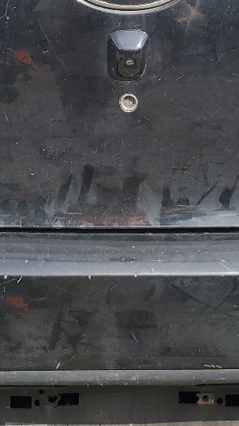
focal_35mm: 84
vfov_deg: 25.2
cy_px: 155
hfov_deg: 14.4
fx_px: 948
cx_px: 140
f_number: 1.5
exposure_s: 1/1429
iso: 50
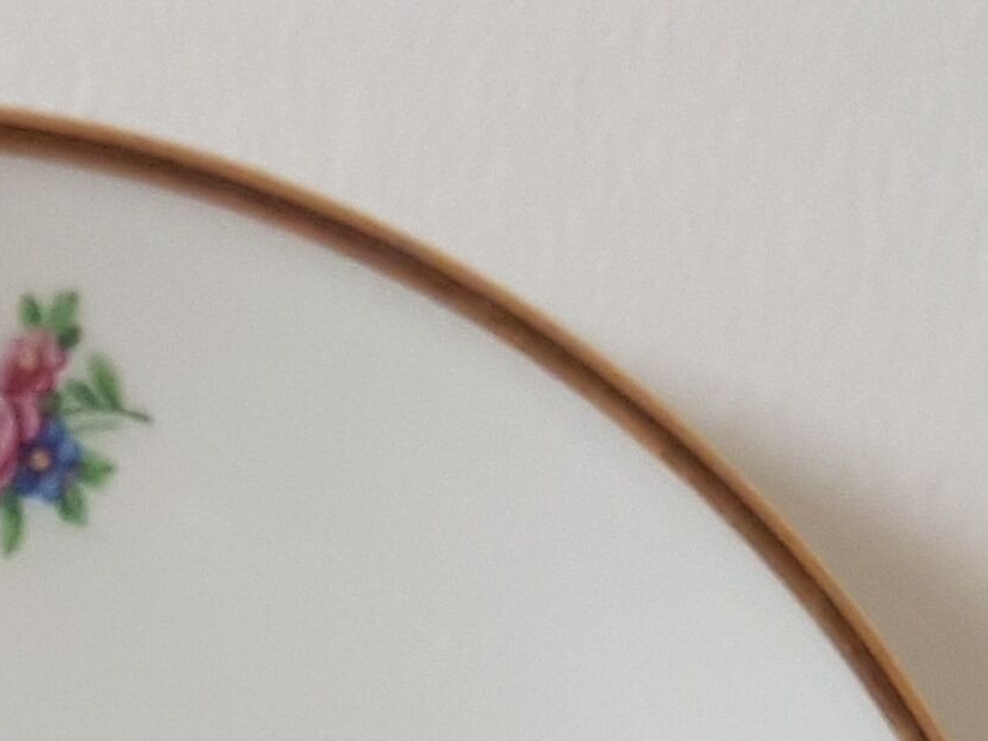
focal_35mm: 127
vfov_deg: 10.1
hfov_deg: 15.3
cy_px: 1788
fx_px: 3625
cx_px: 17
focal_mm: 4.2
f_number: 1.7
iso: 160
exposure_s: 1/50
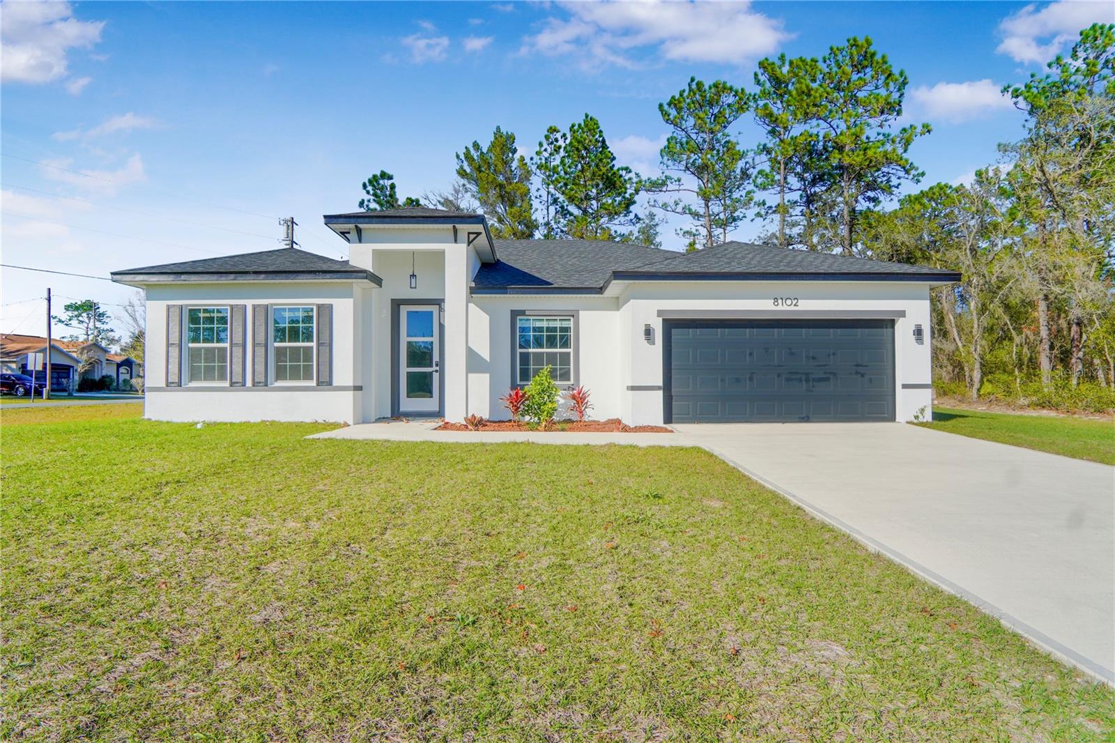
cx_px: 558
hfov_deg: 90.0
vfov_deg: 67.4
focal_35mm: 18
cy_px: 372
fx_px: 557
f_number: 6.3
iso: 100
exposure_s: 1/400
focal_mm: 12
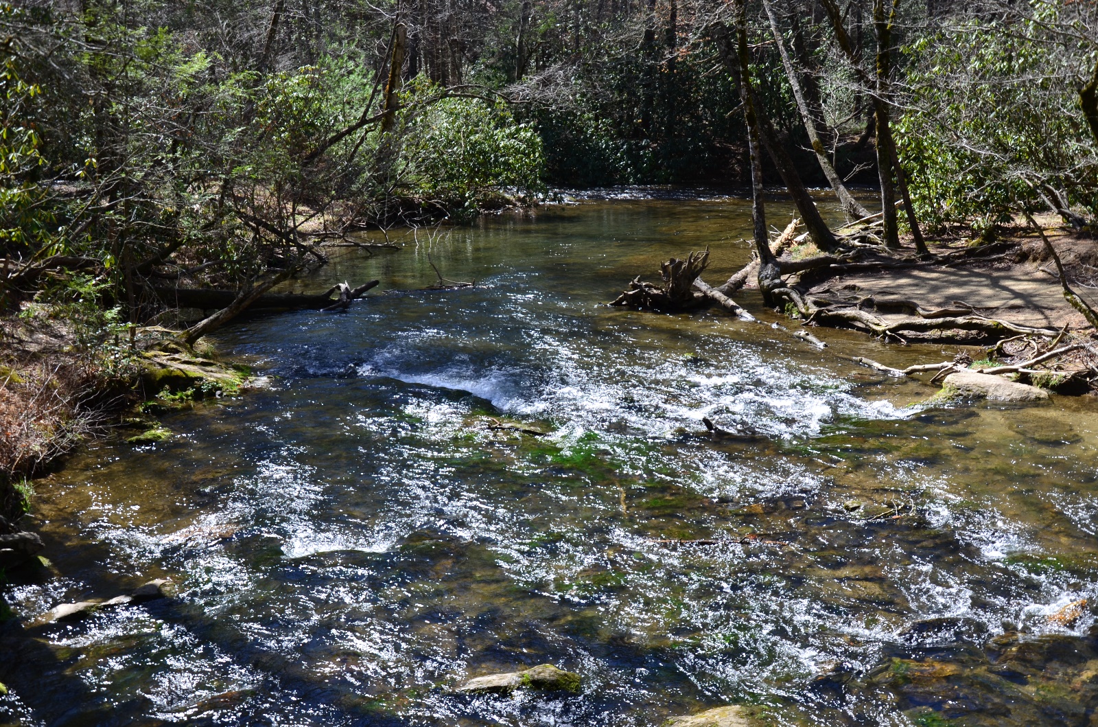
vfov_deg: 34.0
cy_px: 364
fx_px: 1187
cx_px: 549
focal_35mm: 39
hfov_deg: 49.7
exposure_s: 1/160
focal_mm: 26
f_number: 6.3
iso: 100
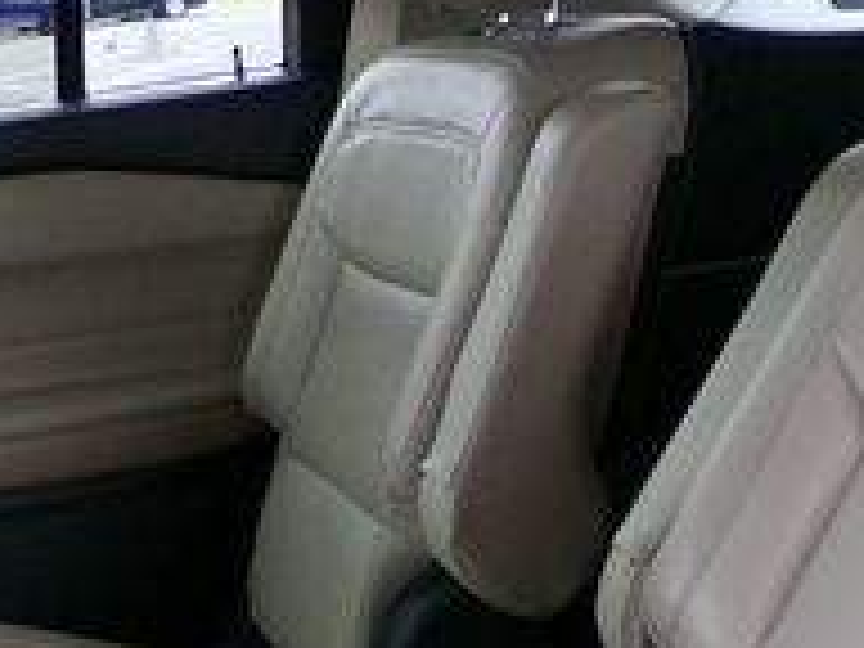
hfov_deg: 24.3
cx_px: 266
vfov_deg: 17.9
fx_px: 1997
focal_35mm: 80
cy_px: 688
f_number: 3.7
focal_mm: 4.3
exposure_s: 1/60
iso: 412
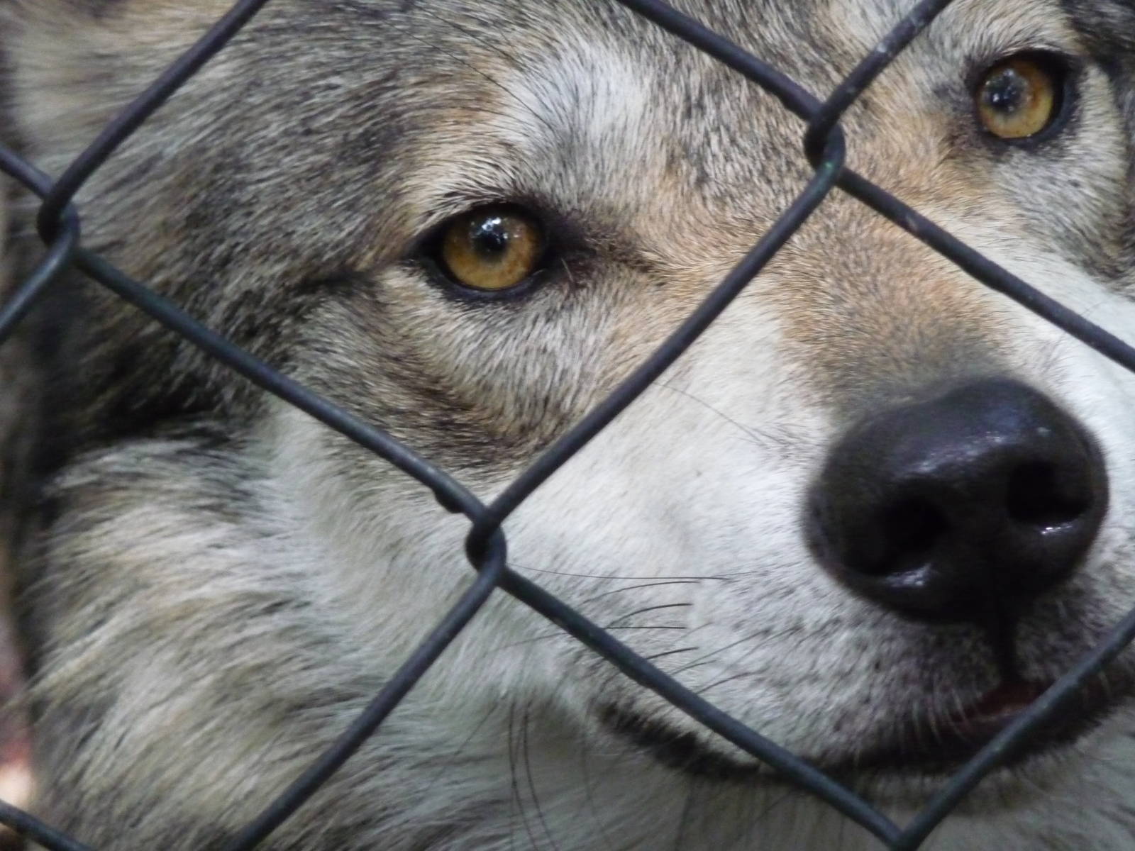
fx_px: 9181
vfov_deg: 5.3
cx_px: 568
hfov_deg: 7.1
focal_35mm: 280
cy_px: 426
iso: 800
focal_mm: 47
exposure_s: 1/160
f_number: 4.9
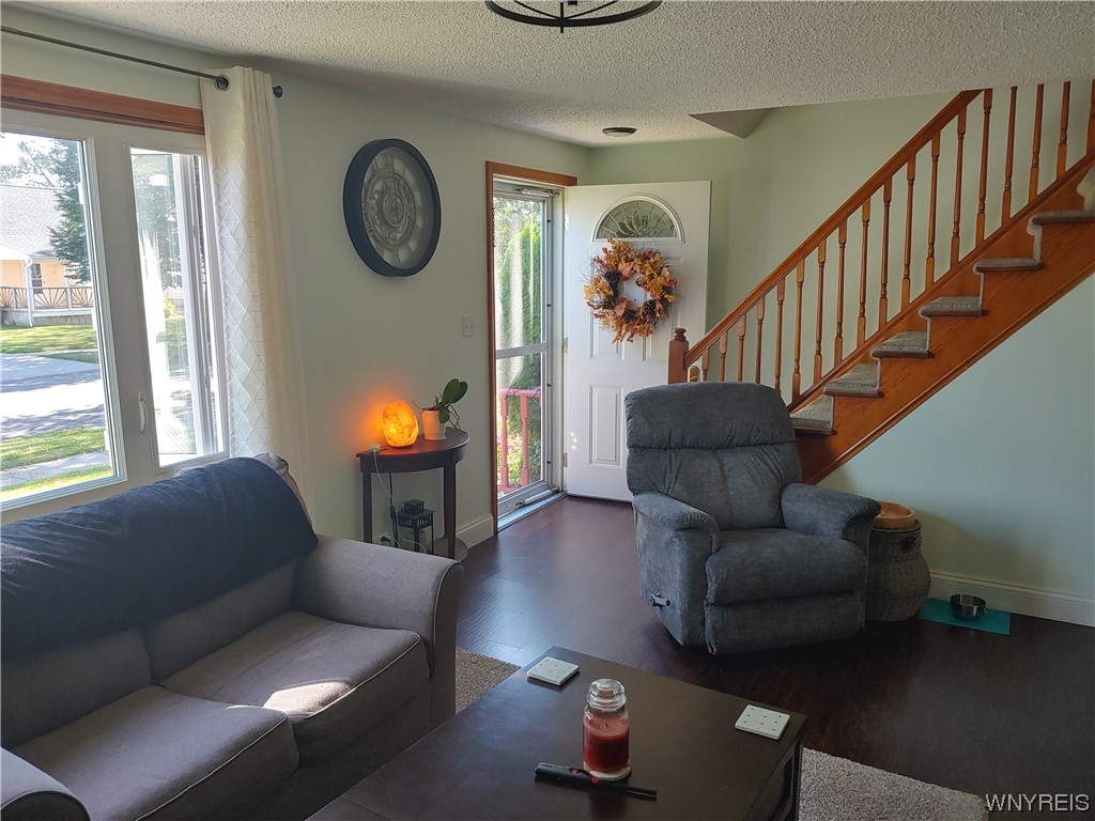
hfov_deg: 69.4
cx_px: 548
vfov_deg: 54.9
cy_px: 410
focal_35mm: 25
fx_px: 791
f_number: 1.5
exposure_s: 1/120
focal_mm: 4.23
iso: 50
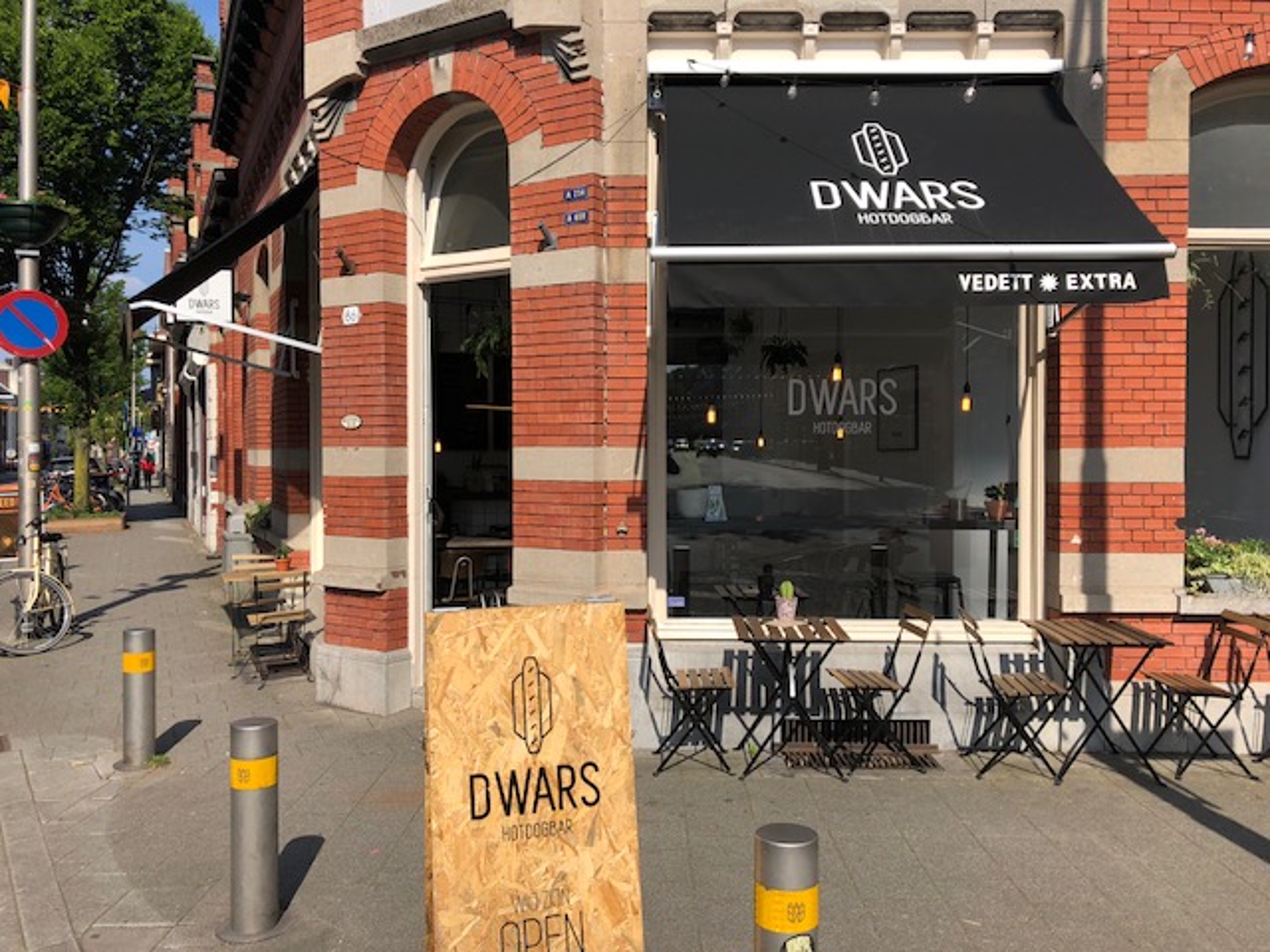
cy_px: 476
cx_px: 635
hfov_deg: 63.4
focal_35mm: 28
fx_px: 1027
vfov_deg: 49.7
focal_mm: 3.99
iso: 20
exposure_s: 1/1799
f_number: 1.8
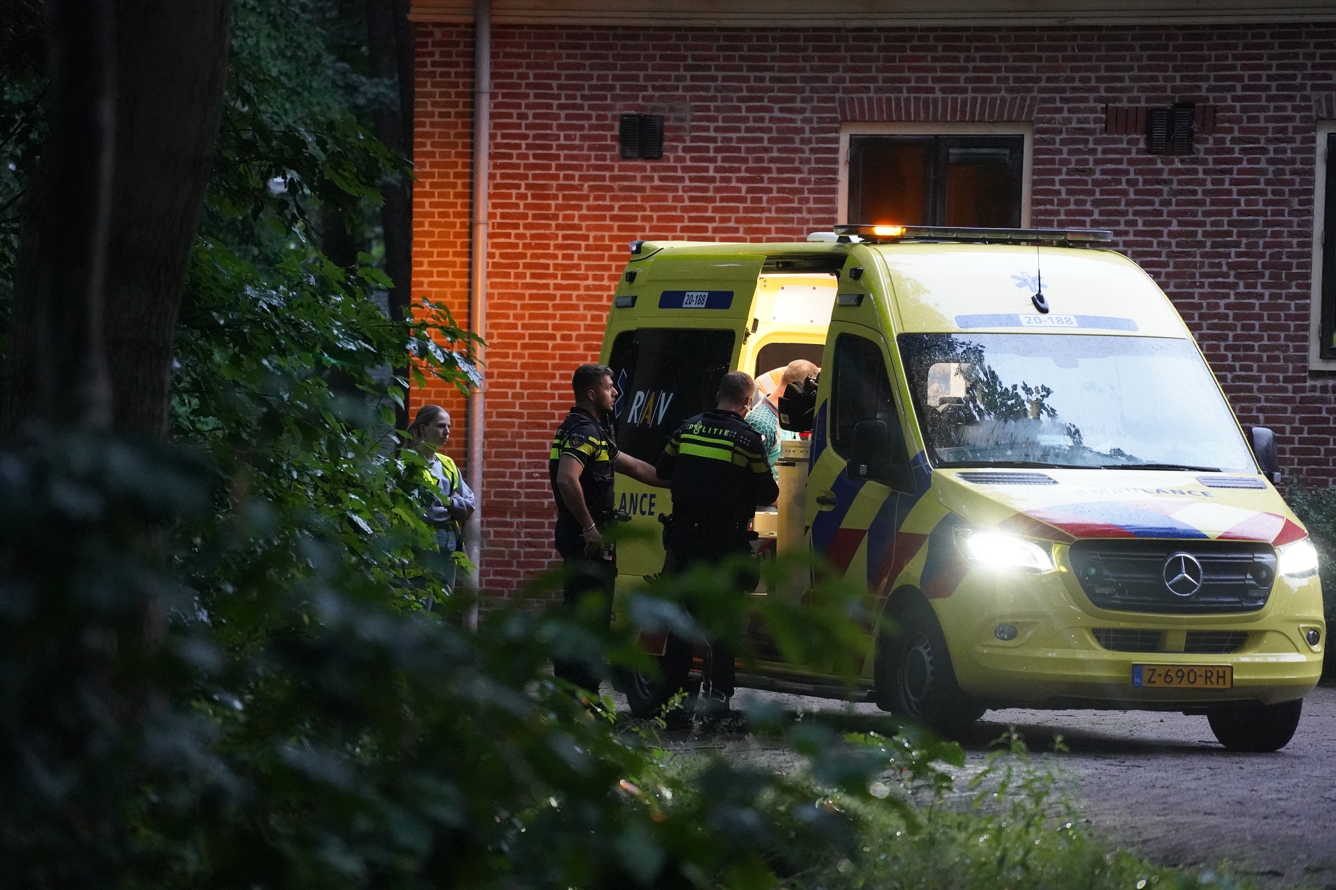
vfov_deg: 6.9
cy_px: 445
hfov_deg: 10.3
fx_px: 7422
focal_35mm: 200
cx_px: 668
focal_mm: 200
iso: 12800
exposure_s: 1/200
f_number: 4
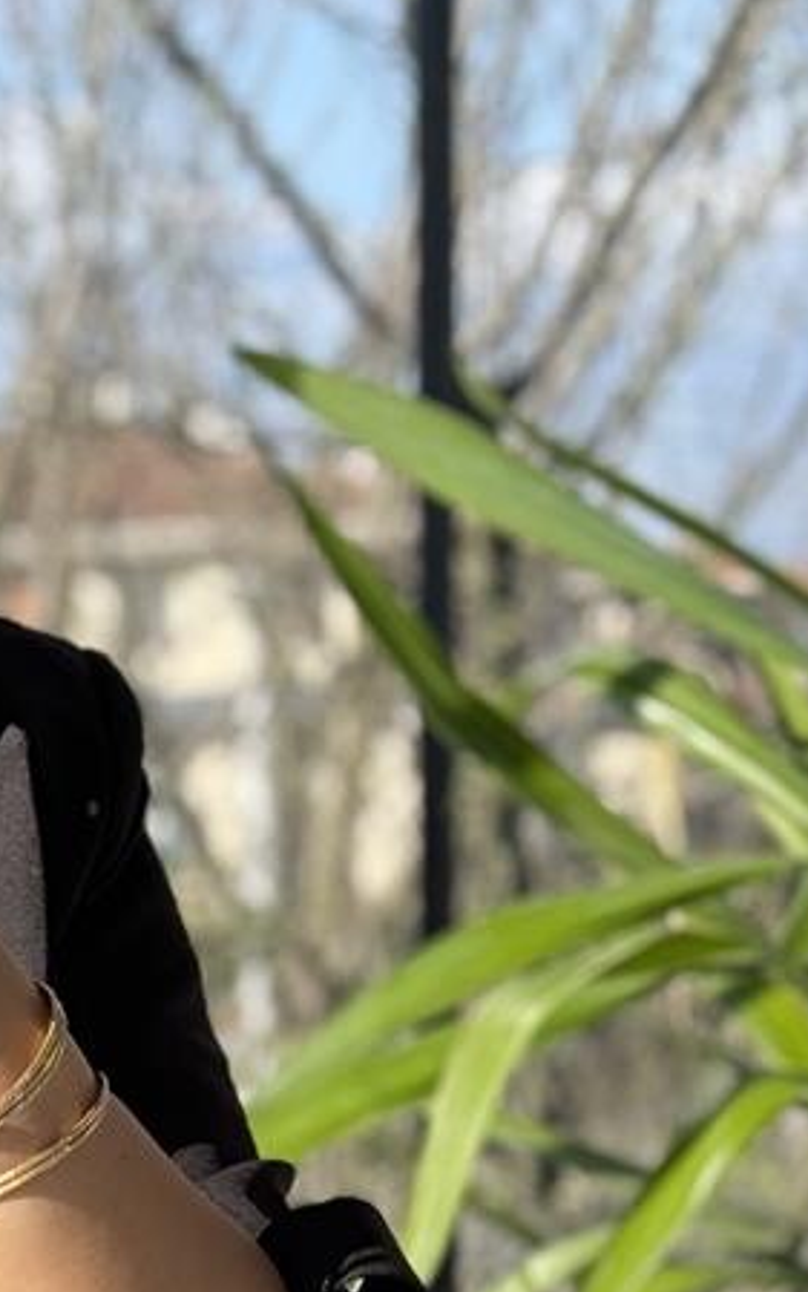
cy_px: 1443
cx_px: -285
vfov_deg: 13.6
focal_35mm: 151
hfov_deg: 8.6
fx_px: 5315
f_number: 1.78
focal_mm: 6.86
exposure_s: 1/518
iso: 64
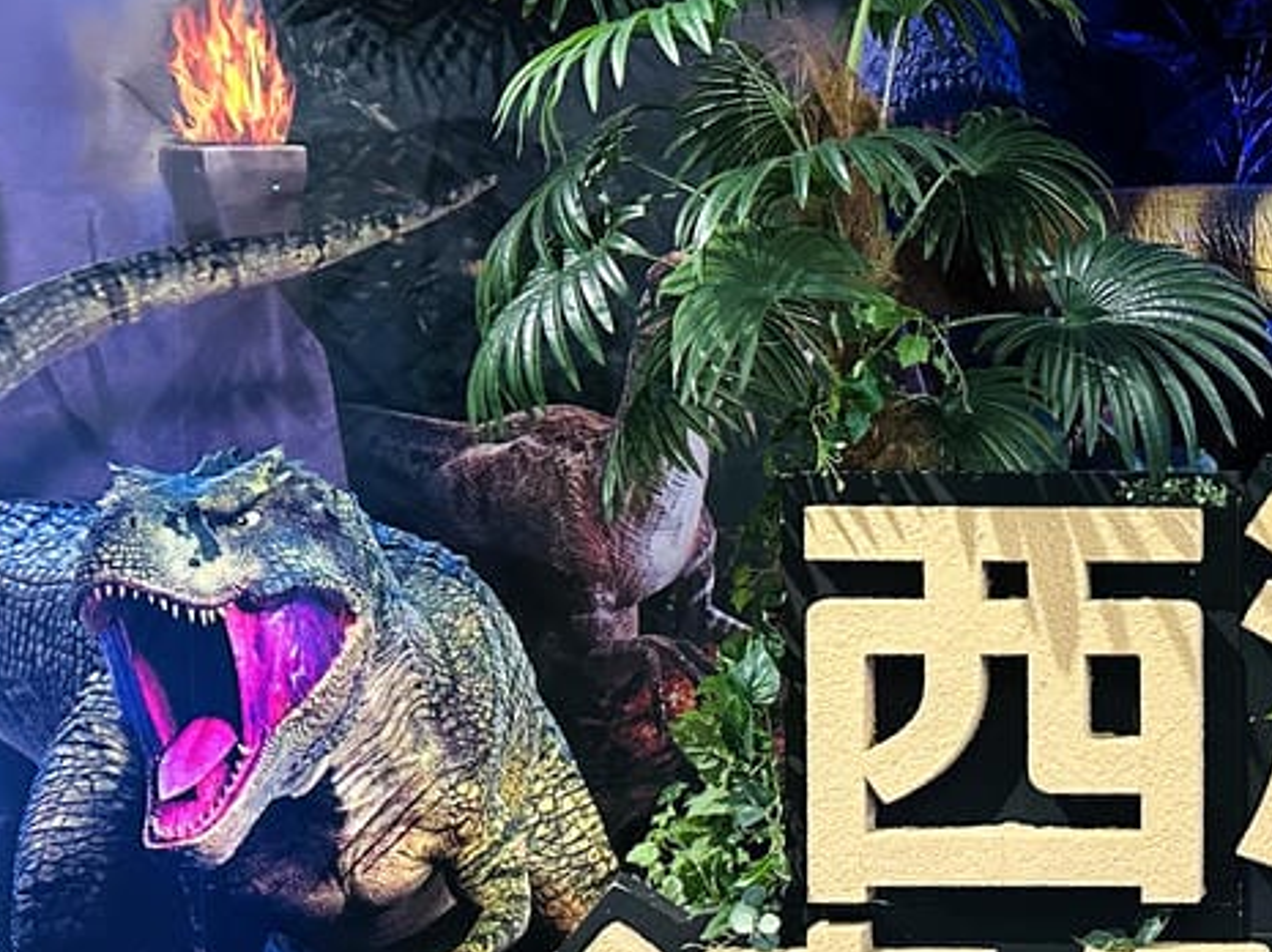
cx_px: 1442
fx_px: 2276
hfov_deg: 28.1
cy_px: 506
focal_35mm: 62
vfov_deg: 23.6
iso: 1000
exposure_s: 1/40
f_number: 1.78
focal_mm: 6.86
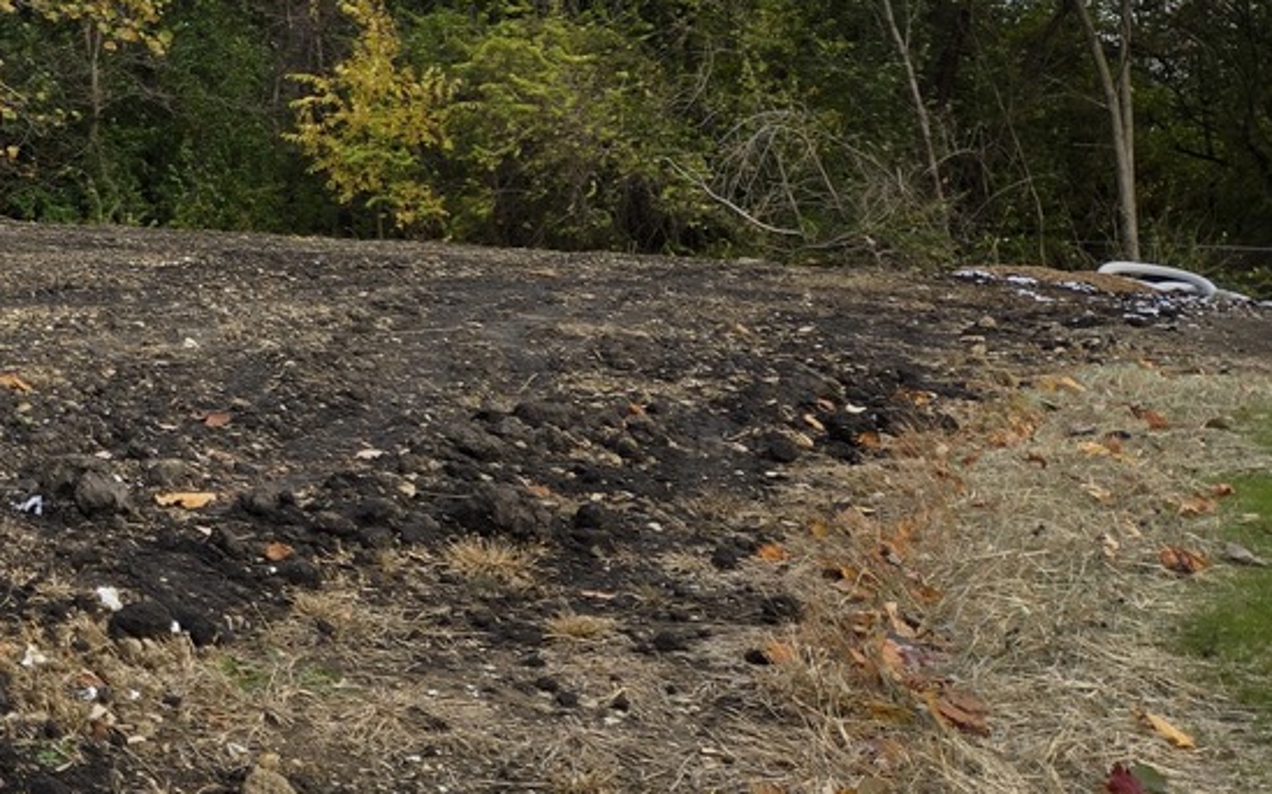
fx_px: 2218
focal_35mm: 64
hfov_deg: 26.9
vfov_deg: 19.4
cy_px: -109
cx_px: -389
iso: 25
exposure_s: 1/1182
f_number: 1.8
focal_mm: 5.4
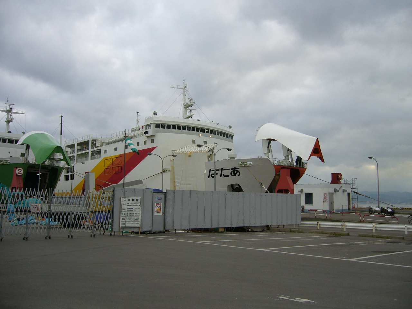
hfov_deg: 52.6
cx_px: 206
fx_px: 417
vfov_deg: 40.7
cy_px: 154
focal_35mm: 35
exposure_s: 1/200
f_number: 2.8
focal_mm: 5.8
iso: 80
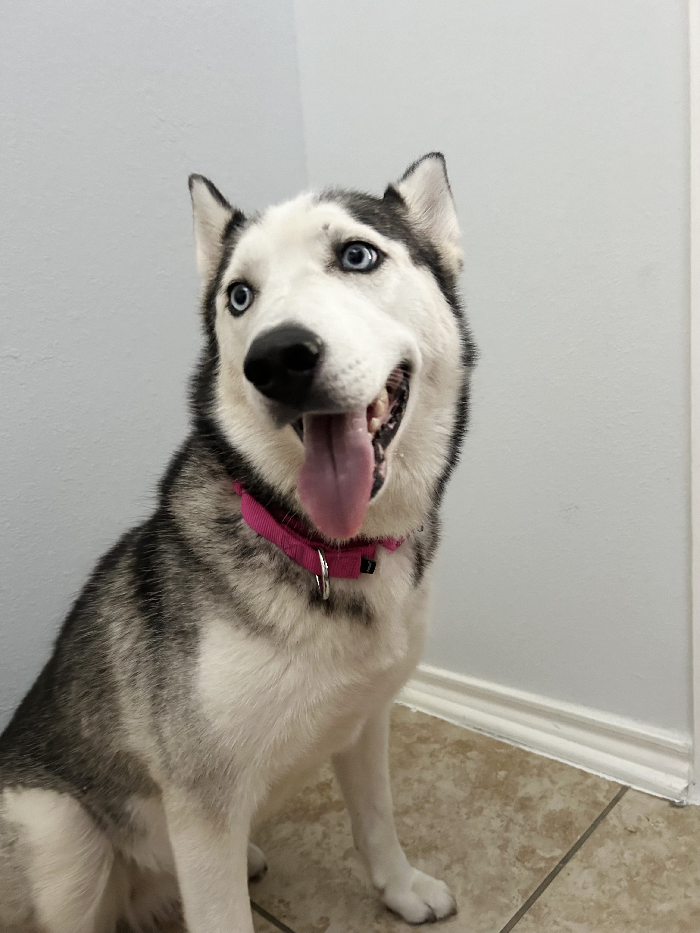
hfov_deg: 53.1
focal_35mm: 26
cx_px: 350
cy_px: 466
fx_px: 701
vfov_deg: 67.3
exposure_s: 1/42
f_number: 1.5
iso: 500
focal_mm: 5.7
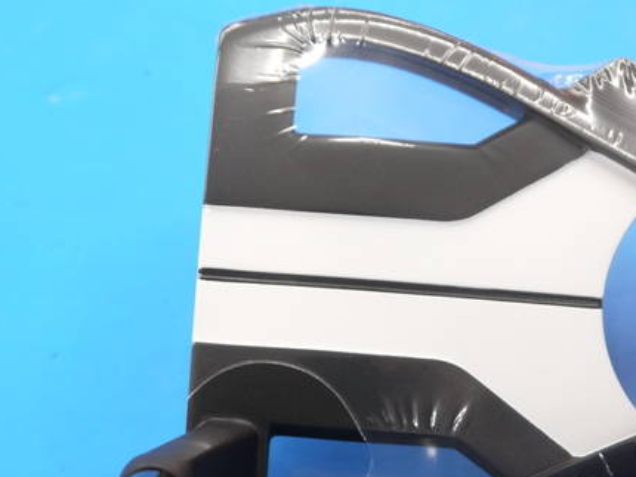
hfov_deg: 15.7
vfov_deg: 11.9
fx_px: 2298
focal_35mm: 125
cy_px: 316
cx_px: 396
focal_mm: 42
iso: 800
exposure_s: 1/80
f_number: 5.6
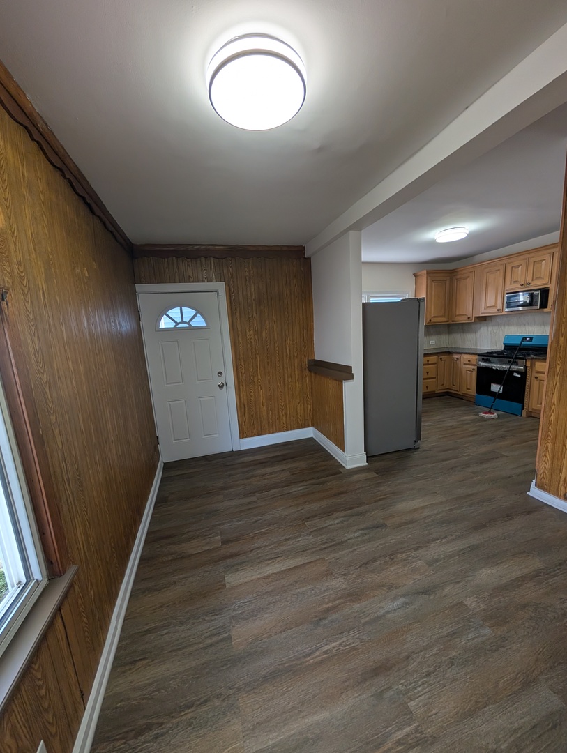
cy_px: 376
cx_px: 284
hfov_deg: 94.6
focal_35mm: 12
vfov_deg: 110.5
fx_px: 261
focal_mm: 2.02
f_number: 1.7
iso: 105
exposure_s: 1/120
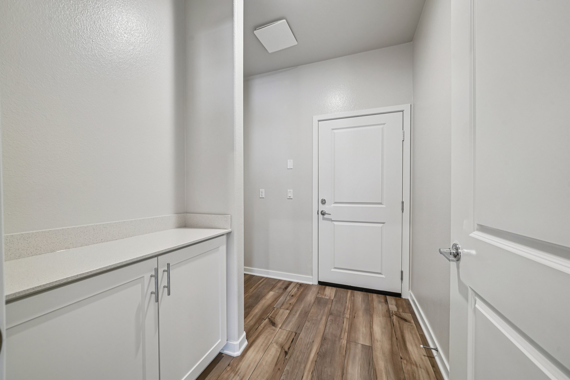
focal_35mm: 13
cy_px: 190
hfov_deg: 108.3
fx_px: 206
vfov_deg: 85.4
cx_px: 285
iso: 400
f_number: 8
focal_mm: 13
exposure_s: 1/6
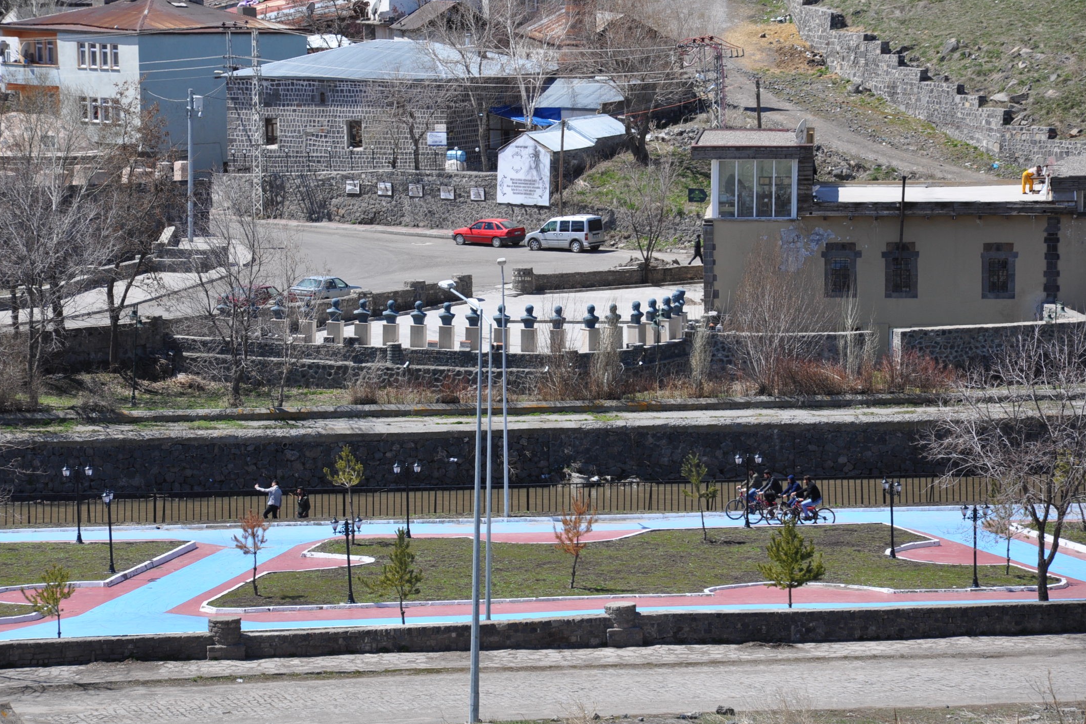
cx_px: 544
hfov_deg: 13.0
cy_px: 362
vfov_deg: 8.7
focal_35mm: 159
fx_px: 4781
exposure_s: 1/400
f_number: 10
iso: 200
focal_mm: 105
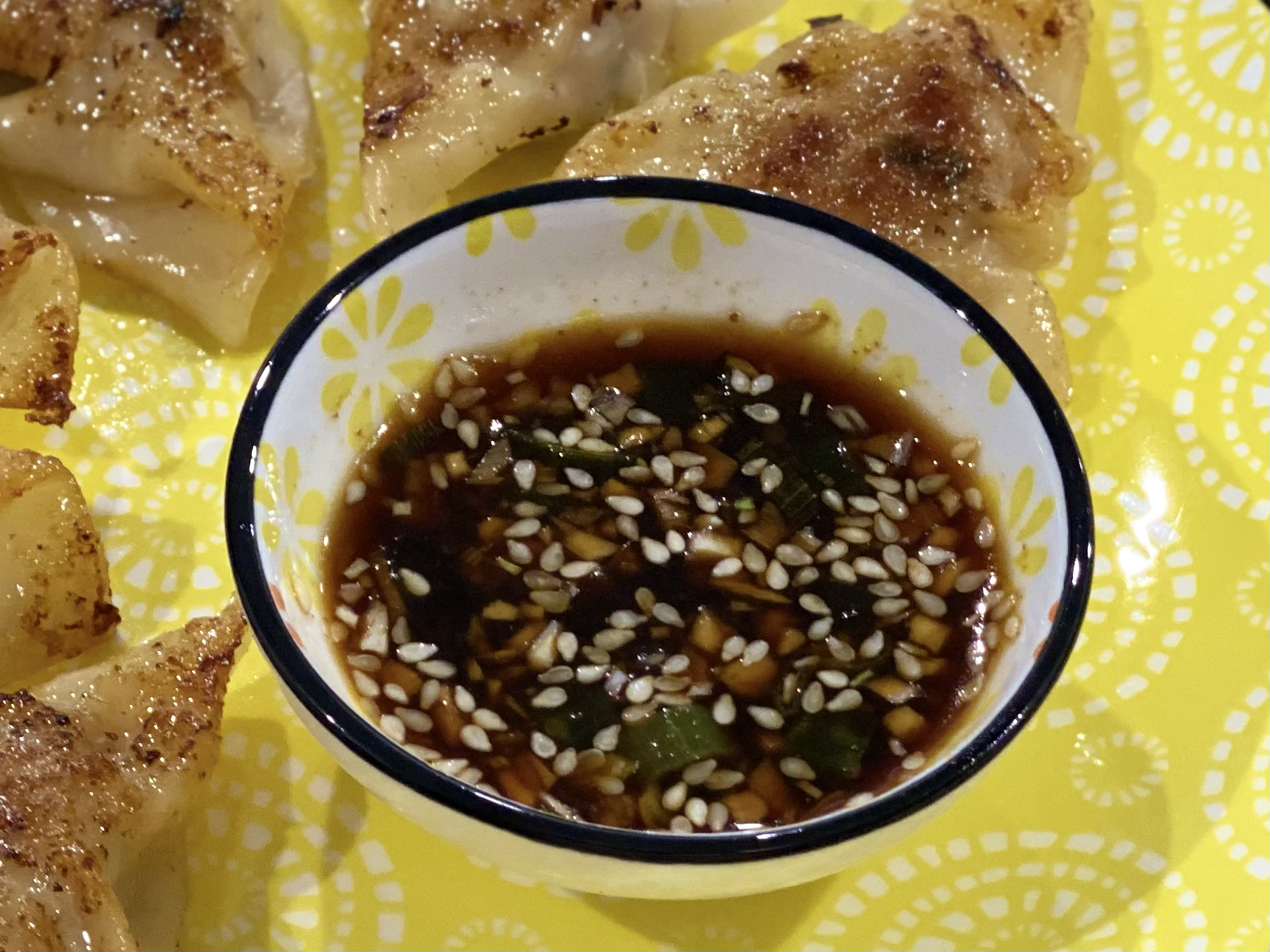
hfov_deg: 36.8
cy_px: 476
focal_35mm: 52
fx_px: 1908
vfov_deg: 28.0
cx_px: 635
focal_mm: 6
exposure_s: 1/33
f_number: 2
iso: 250
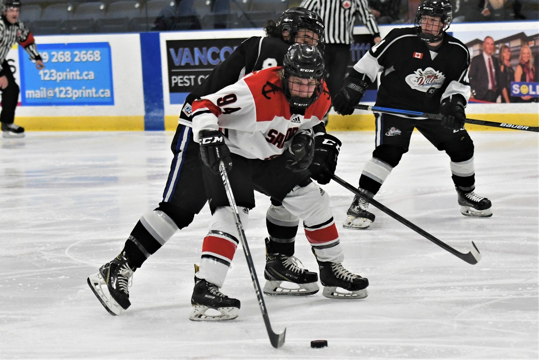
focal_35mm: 105
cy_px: 180
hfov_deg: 19.5
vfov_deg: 13.0
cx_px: 270
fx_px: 1572
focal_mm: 70
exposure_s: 1/1000
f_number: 2.8
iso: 3200
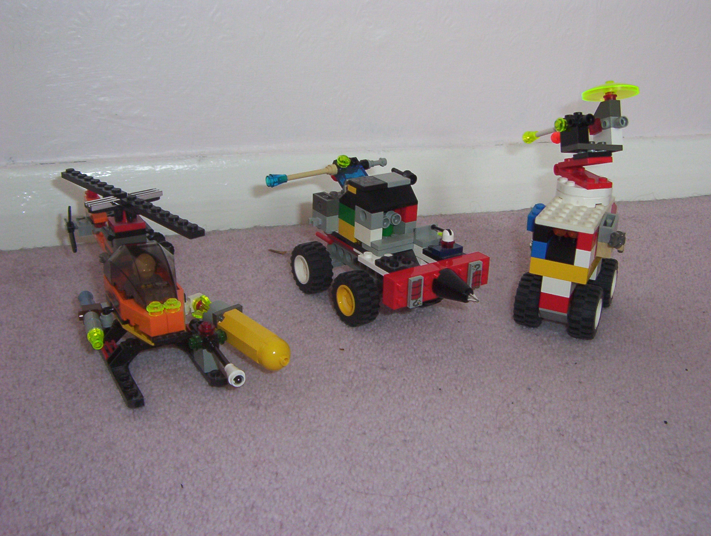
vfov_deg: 39.8
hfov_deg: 51.2
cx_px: 356
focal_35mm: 36
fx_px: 741
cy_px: 268
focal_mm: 5.54
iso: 140
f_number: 2.76
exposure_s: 1/30
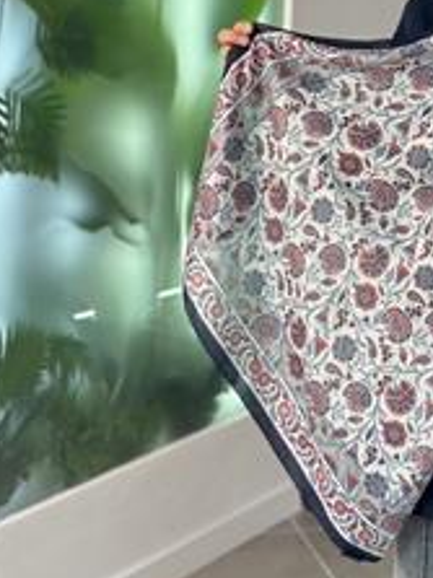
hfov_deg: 16.4
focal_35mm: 89
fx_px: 1486
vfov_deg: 21.6
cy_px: 64
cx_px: 386
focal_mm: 6.86
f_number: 1.78
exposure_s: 1/172
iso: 100
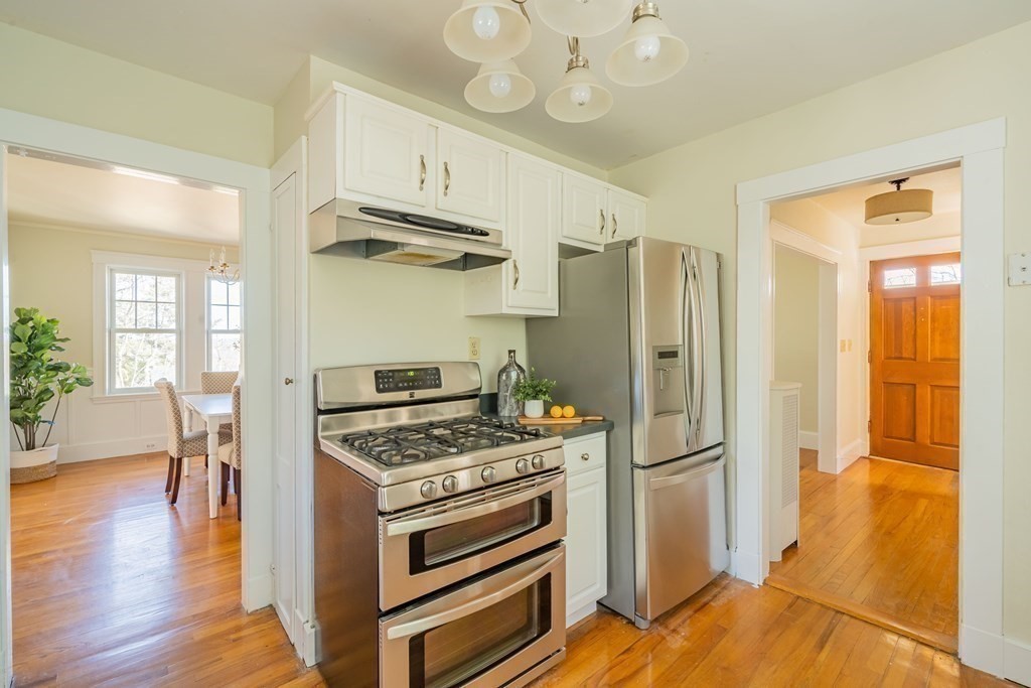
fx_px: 430
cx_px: 516
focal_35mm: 15
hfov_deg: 100.4
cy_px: 344
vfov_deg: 77.3
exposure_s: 1/40
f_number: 10
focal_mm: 15
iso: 800
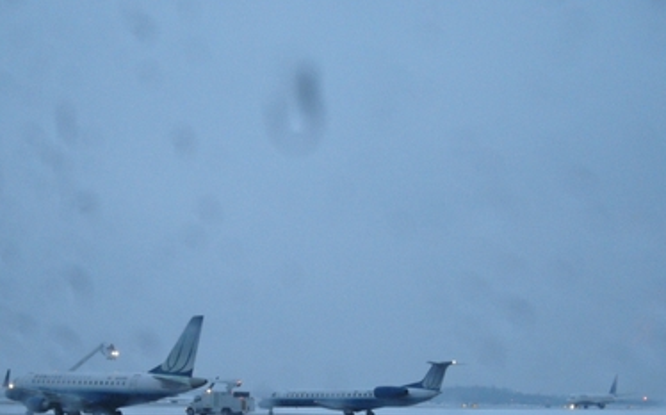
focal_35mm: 63
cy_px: 356
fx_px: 1142
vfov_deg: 20.3
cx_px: 262
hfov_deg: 32.4
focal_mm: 7.9
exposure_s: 1/41.1
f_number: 2.8
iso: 400
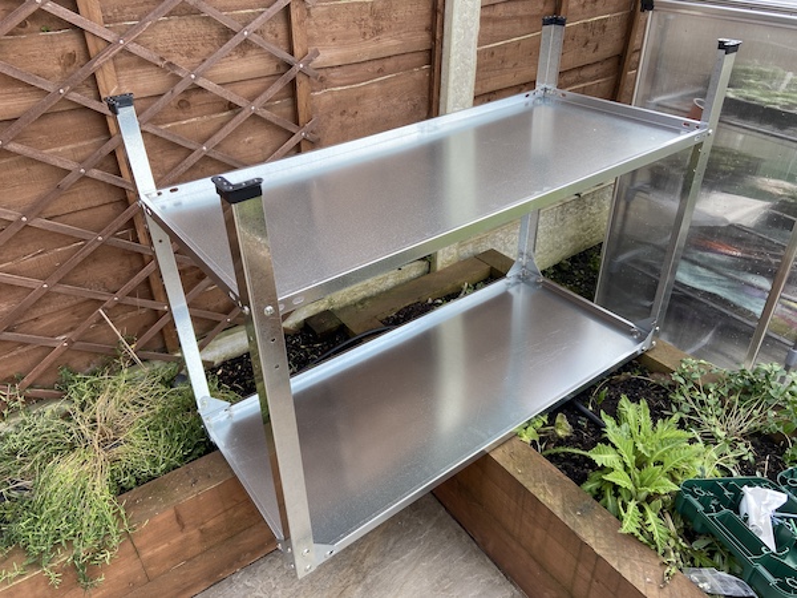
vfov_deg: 53.1
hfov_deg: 67.3
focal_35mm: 26
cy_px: 299
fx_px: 599
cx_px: 398
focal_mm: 4.25
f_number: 1.8
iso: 32
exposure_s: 1/214
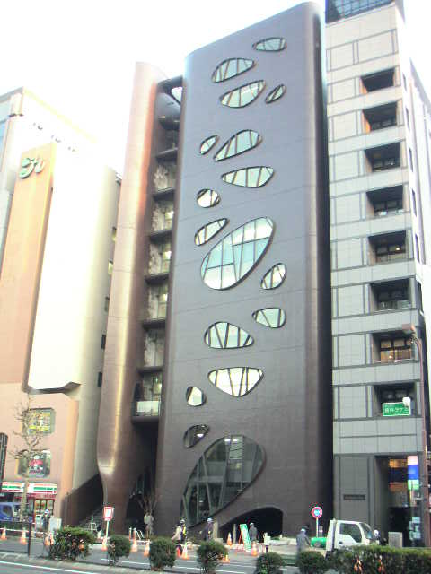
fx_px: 631
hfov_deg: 37.7
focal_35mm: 38
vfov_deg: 49.0
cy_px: 287
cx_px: 216
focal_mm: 6
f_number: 2.8
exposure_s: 1/50
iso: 160
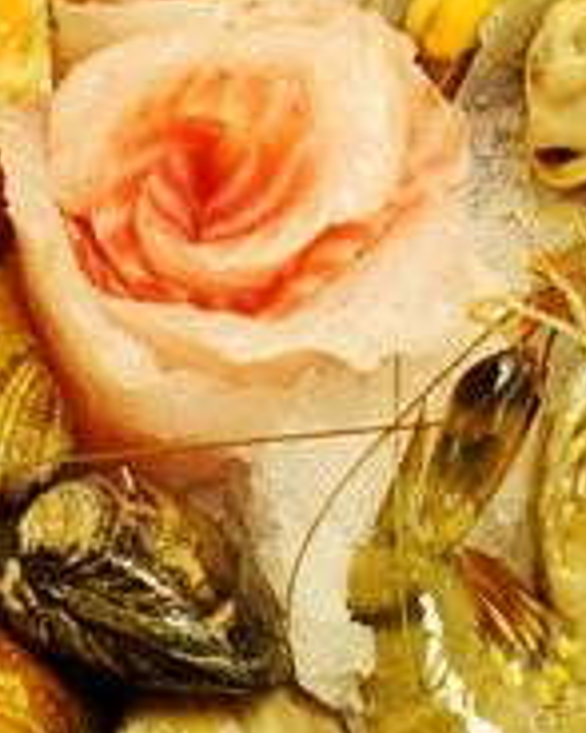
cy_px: 82
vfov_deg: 19.6
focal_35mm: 96
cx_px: 399
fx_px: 2083
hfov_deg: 16.0
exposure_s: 1/15
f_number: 2.5
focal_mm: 10.7
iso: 800
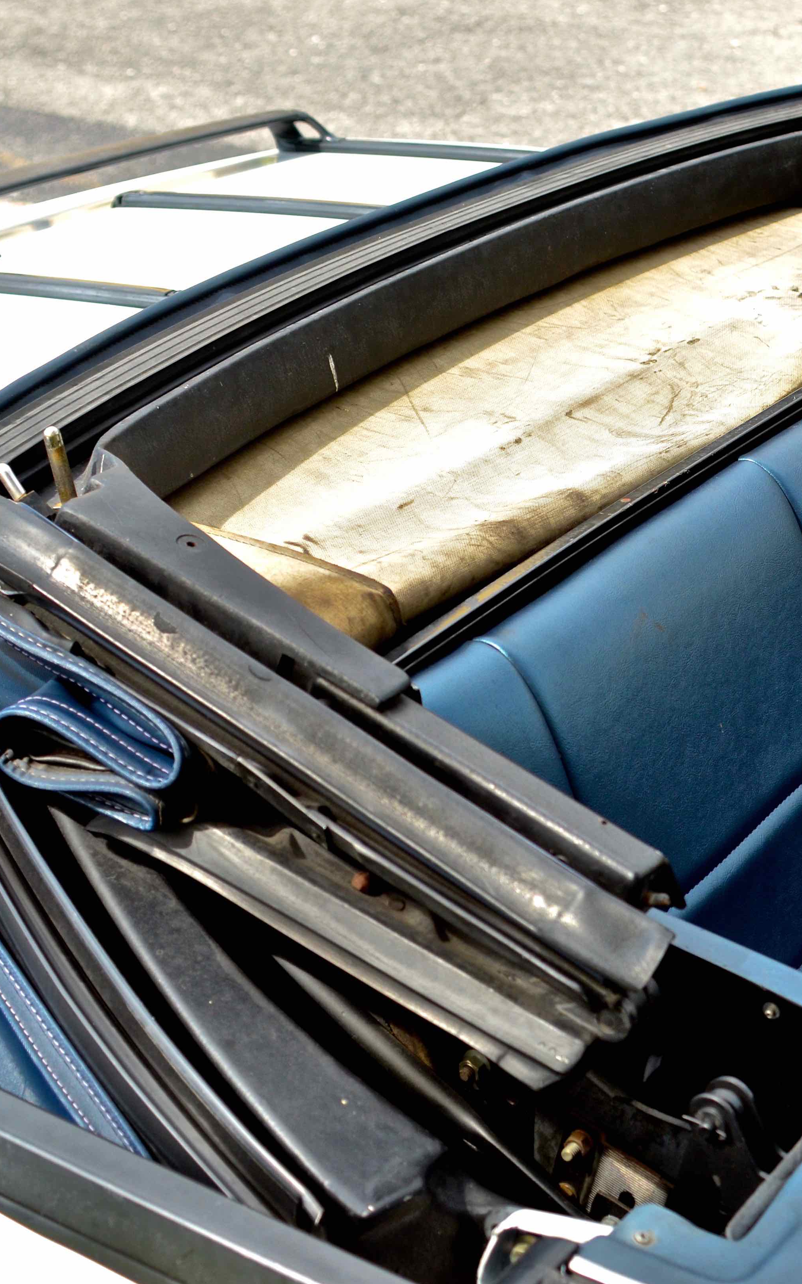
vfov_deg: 31.5
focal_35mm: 65
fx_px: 2273
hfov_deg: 19.8
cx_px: 623
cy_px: 638
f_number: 4.5
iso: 400
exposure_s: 1/800
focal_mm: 28
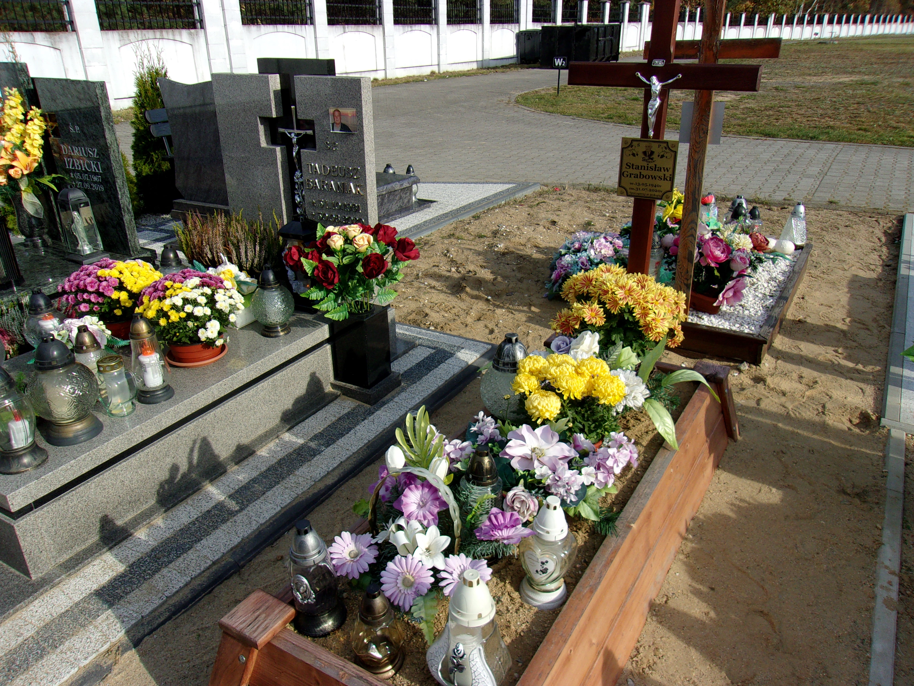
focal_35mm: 27
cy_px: 343
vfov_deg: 51.4
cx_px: 457
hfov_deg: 65.3
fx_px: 713
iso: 80
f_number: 10.4
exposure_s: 1/90
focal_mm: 4.9
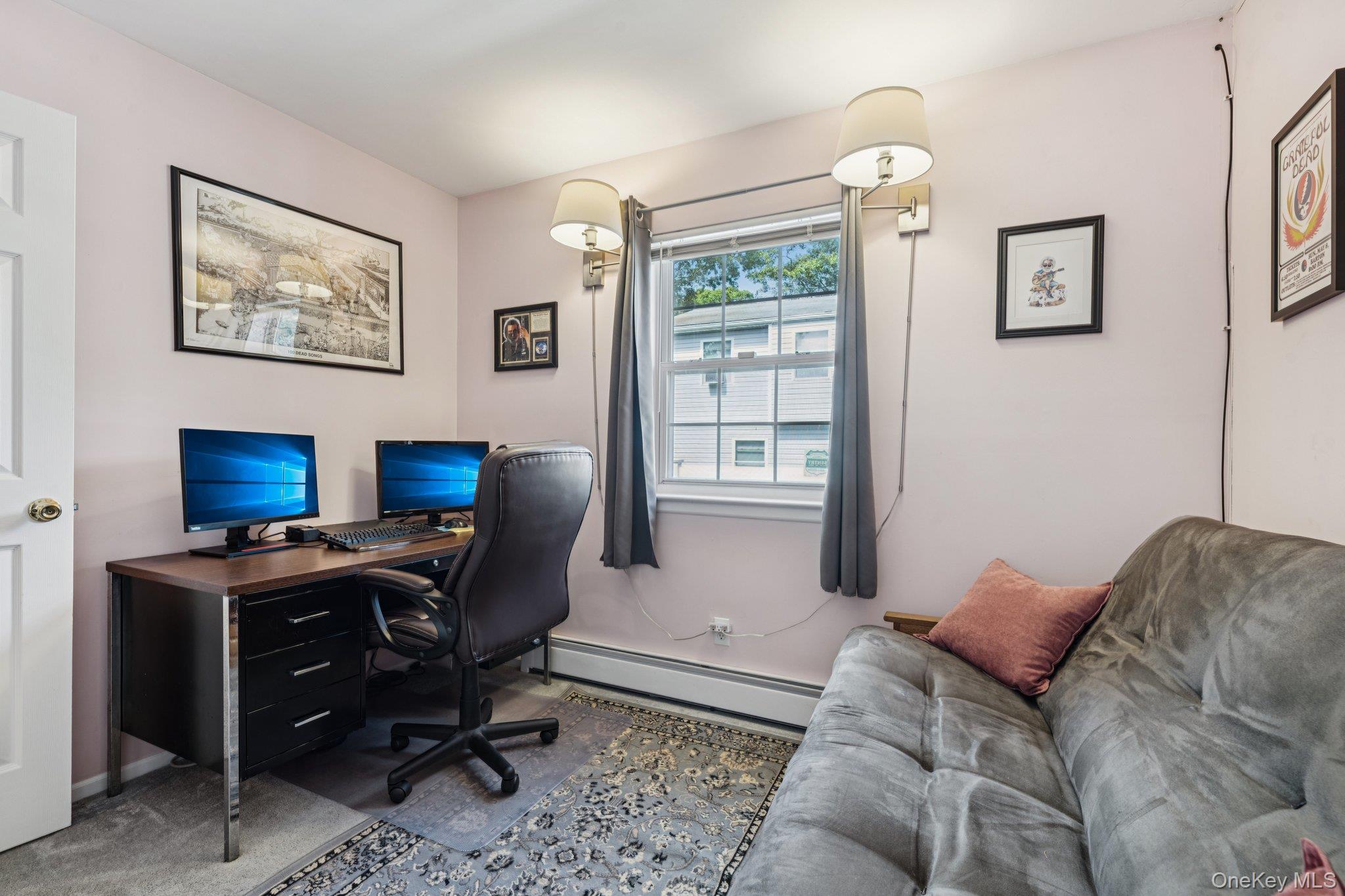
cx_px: 672
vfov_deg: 73.7
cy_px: 448
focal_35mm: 16
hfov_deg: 96.7
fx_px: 598
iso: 200
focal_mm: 16
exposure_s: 1/4
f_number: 9
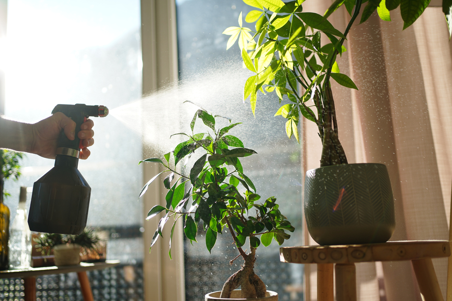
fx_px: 439
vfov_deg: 37.9
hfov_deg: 54.4
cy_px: 150
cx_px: 226
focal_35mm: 35
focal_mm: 35
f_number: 2
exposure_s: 1/800
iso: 100
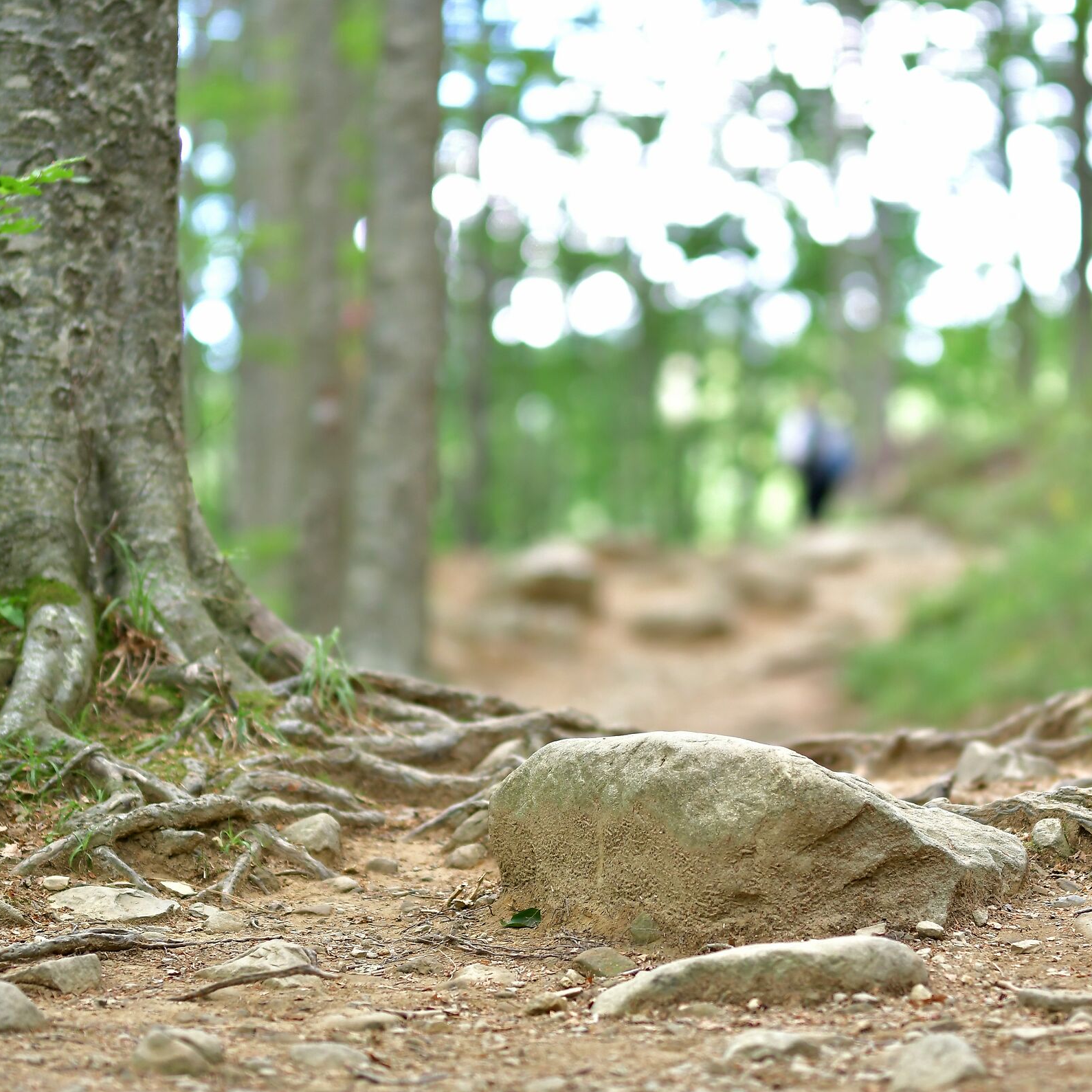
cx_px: 701
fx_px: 5818
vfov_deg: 10.7
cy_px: 548
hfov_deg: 10.7
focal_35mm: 163
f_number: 1.4
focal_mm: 85
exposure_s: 1/250
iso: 500
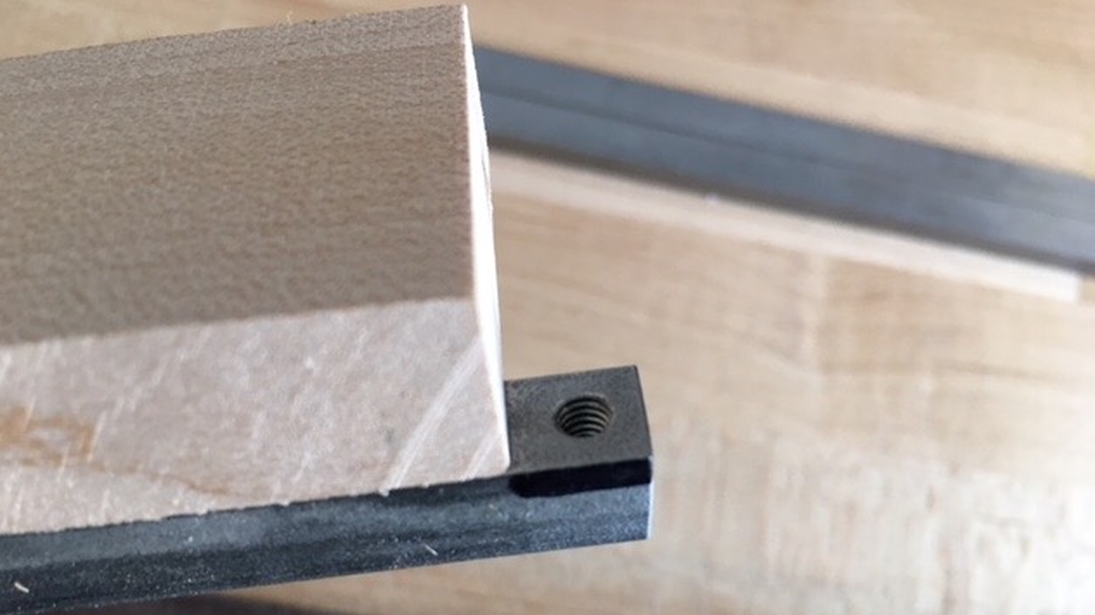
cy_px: 402
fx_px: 929
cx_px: 549
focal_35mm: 32
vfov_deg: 36.3
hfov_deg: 61.0
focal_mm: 4.15
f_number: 2.2
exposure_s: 1/30
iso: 100
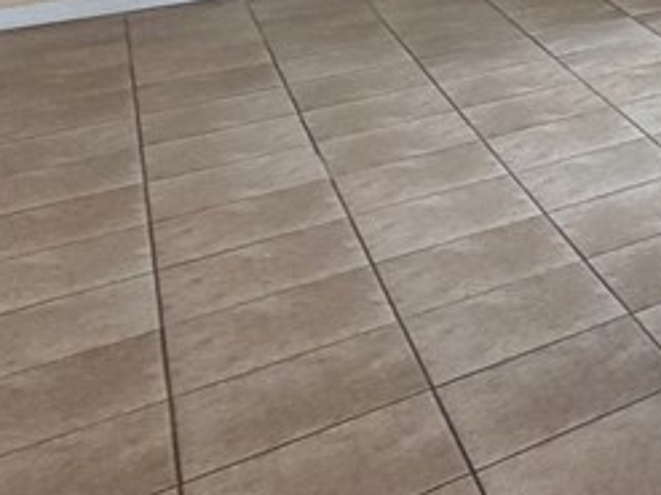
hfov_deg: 18.9
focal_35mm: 58
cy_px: -214
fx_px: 1107
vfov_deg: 21.7
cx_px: 1341
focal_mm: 2.22
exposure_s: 1/103
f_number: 2.2
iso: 250
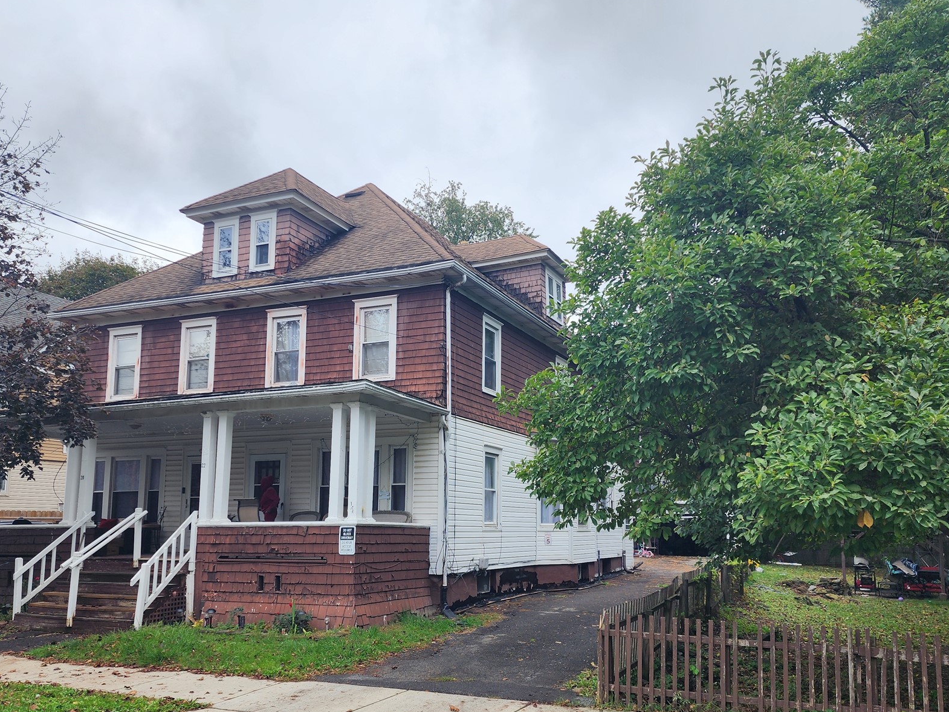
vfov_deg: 46.5
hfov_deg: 59.9
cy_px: 429
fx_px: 823
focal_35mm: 30
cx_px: 502
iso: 12
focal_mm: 6.4
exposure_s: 1/347
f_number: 1.8
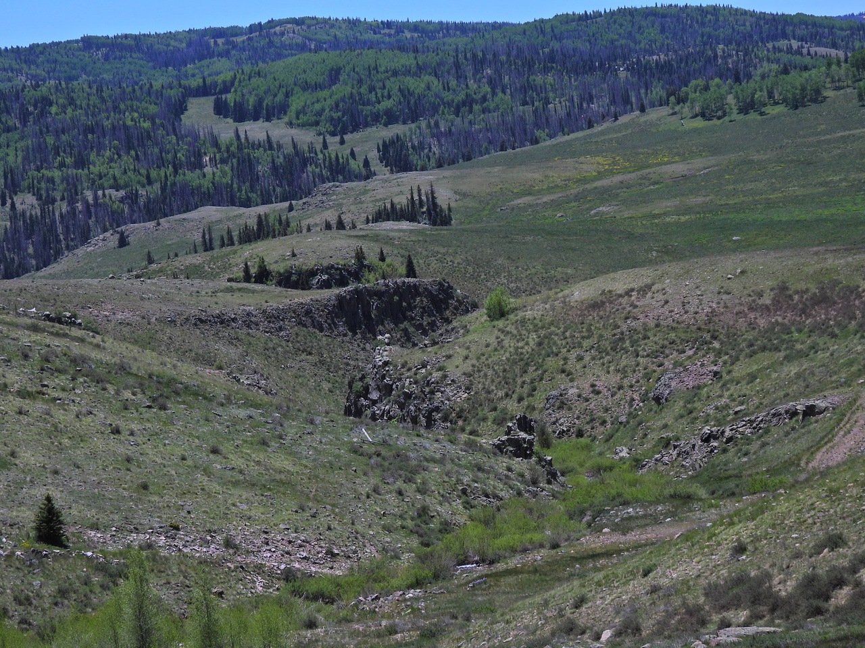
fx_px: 2374
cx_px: 432
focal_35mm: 95
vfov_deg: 15.6
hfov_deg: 20.7
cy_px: 324
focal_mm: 17
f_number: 4
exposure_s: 1/1600
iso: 100
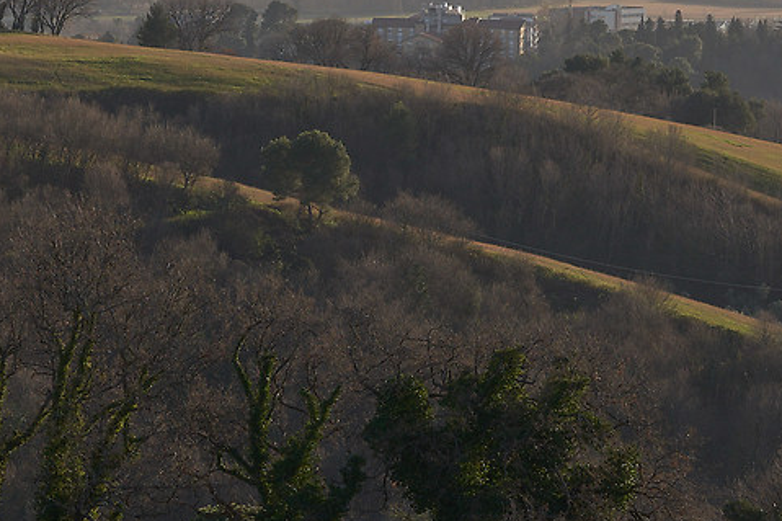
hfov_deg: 6.3
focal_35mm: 326
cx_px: 219
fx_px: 7079
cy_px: 423
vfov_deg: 4.2
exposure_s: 1/200
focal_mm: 65
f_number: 9
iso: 100
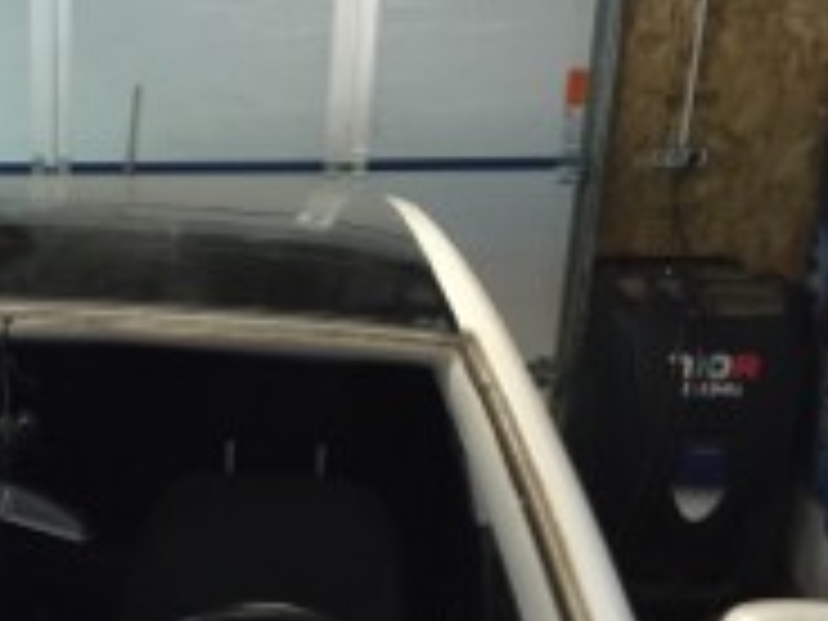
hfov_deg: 28.7
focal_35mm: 63
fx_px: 1507
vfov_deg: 22.2
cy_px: 662
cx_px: -9
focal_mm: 4.15
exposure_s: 1/33
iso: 160
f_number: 2.2
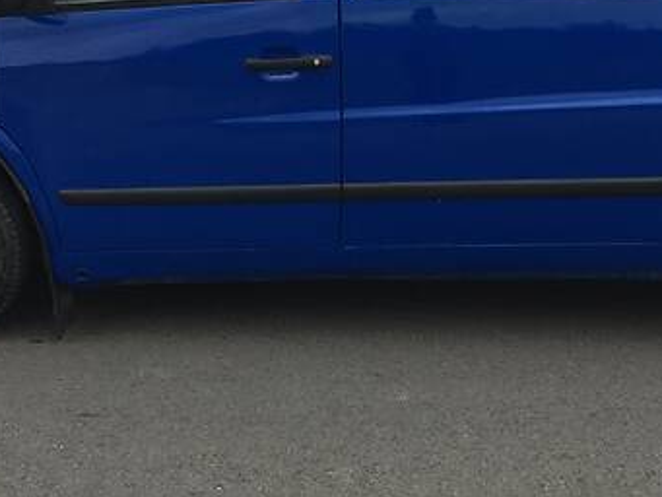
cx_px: 410
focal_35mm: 68
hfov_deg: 28.5
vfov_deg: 21.4
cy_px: 120
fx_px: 1301
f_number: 2.2
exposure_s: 1/1068
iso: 25
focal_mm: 4.2
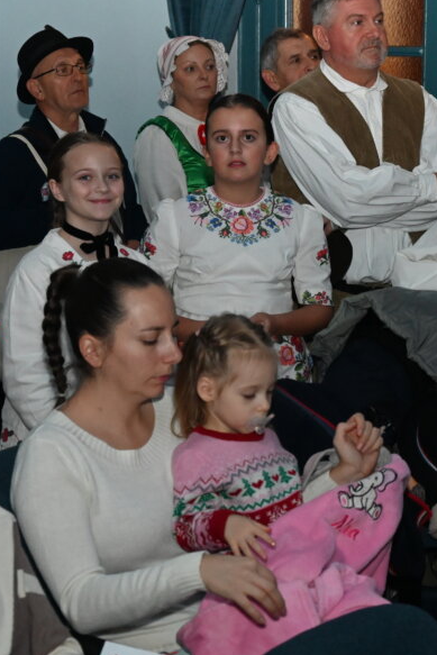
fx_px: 1692
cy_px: 315
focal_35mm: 93
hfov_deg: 14.5
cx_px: 421
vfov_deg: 21.9
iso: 6400
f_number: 5.6
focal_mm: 53
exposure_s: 1/60
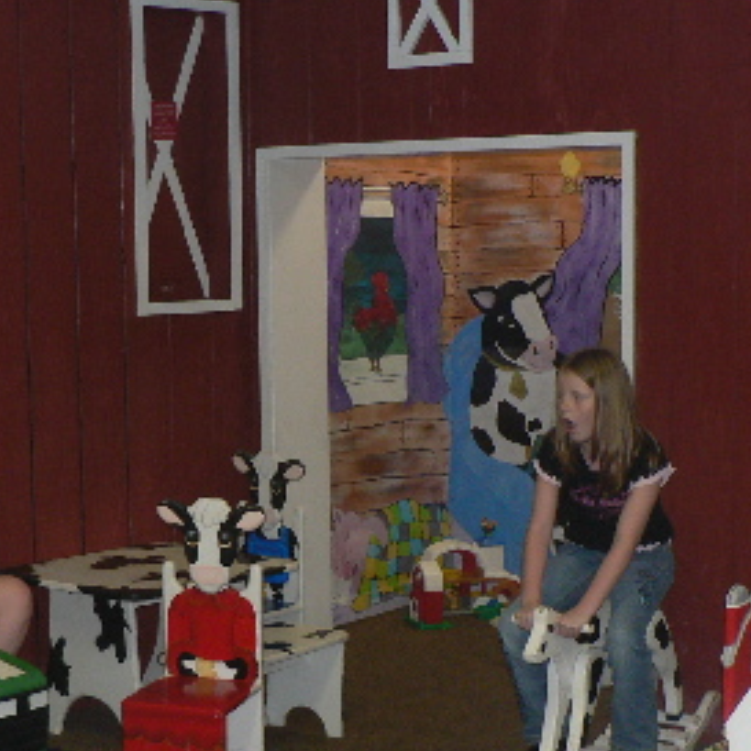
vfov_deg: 24.6
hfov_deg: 24.6
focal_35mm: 70
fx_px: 1718
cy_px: 468
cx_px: 300
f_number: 2.8
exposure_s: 1/60
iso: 200
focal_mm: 6
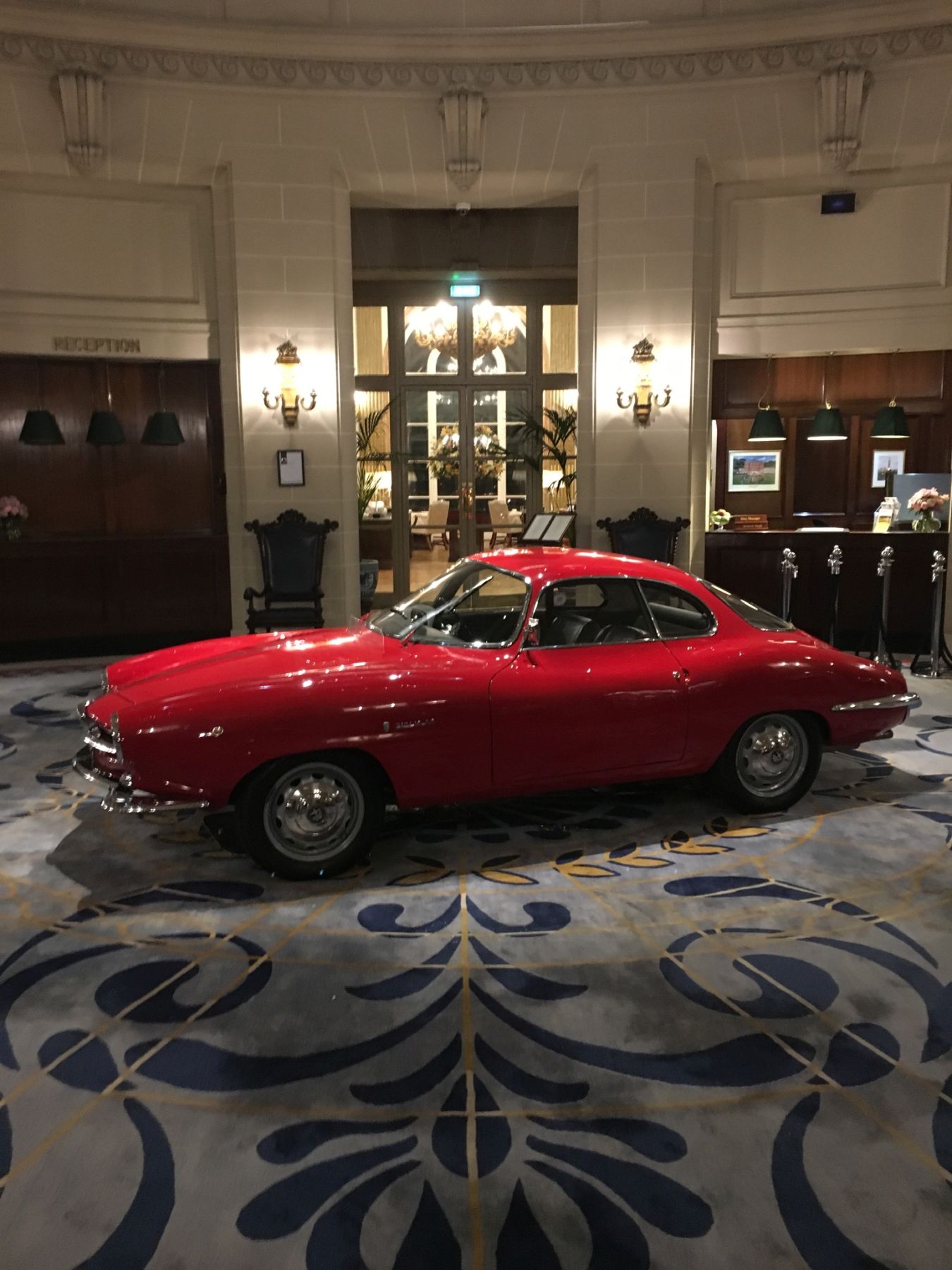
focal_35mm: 29
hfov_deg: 48.2
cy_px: 635
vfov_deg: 61.7
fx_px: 1063
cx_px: 476
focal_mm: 4.15
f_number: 2.2
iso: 400
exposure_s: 1/17
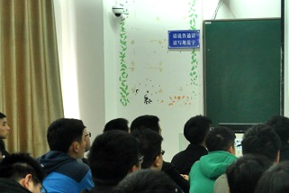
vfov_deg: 12.2
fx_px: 899
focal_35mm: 112
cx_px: 359
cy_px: 114
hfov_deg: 17.3
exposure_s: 1/80
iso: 1000
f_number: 4.2
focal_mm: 30
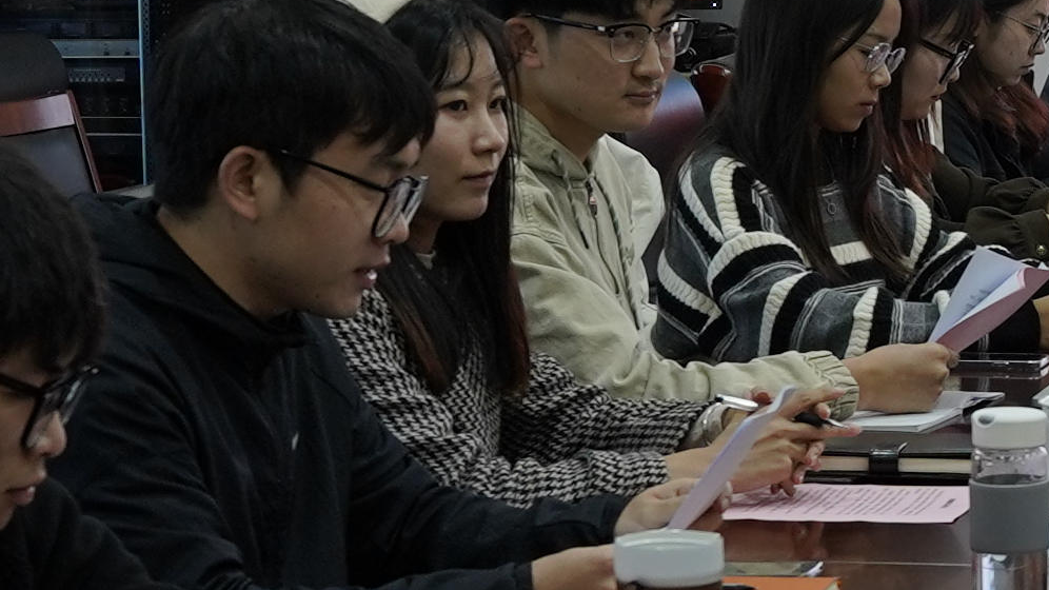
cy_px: 372
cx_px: 1702
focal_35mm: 149
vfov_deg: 8.1
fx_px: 4144
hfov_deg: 13.4
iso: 400
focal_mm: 24
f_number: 4
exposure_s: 1/60
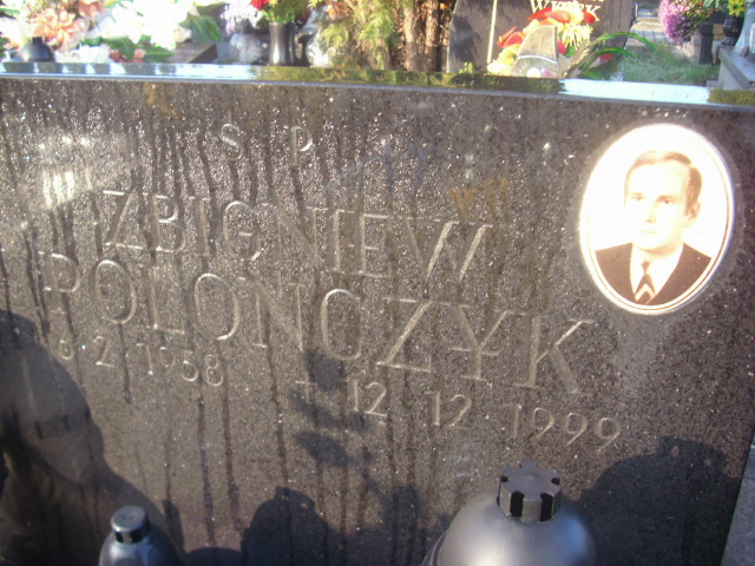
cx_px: 378
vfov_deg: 38.7
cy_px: 283
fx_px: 807
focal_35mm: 37
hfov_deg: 50.1
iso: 50
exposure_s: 1/76
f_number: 2.8
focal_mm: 6.2
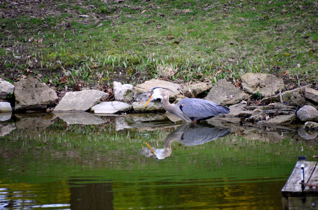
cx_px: 159
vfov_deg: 2.3
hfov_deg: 3.4
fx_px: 5288
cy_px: 105
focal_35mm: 600
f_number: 6.3
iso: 800
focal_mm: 400
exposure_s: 1/400
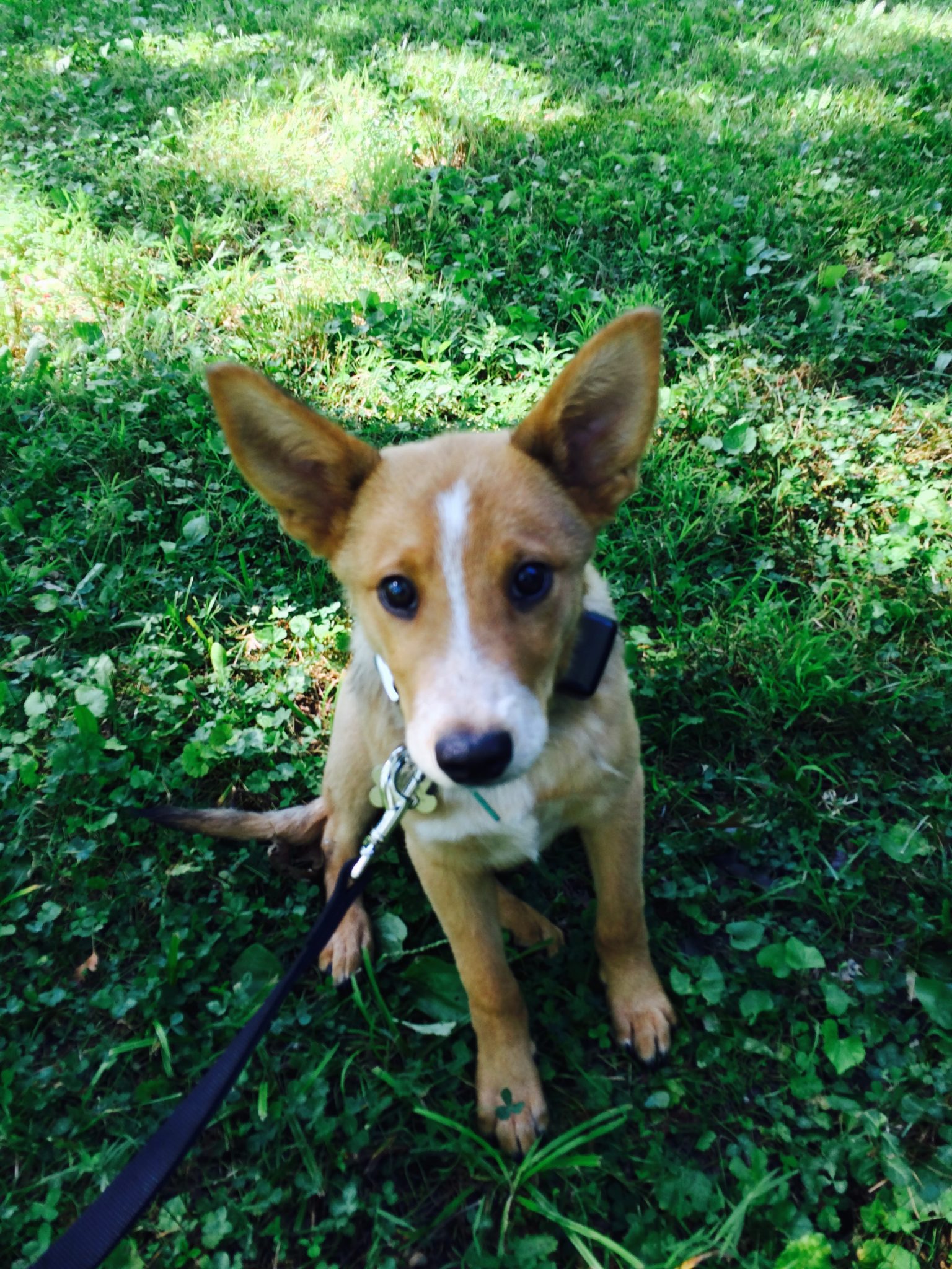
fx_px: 1100
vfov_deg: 60.0
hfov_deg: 46.8
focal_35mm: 30
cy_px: 634
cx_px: 476
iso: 40
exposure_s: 1/60
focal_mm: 4.12
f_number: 2.2
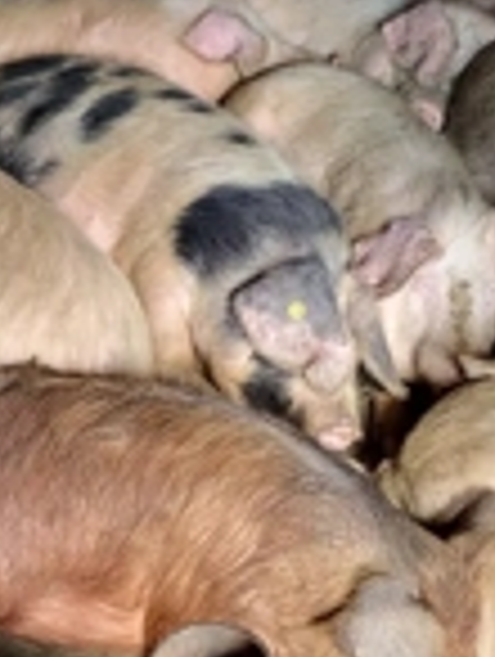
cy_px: 261
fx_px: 1350
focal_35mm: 71
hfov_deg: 20.4
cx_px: 54
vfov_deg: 27.3
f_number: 1.8
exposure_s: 1/101
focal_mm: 5.4
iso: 200
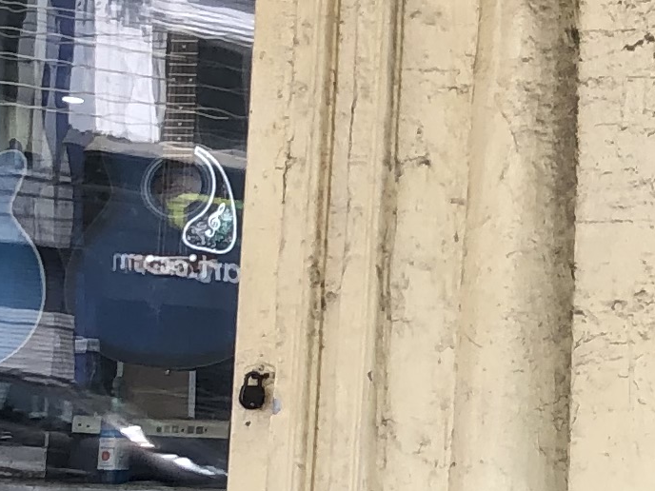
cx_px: 924
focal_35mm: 164
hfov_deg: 11.6
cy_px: 69
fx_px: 3103
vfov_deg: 9.0
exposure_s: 1/126
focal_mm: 4
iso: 20
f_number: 1.8
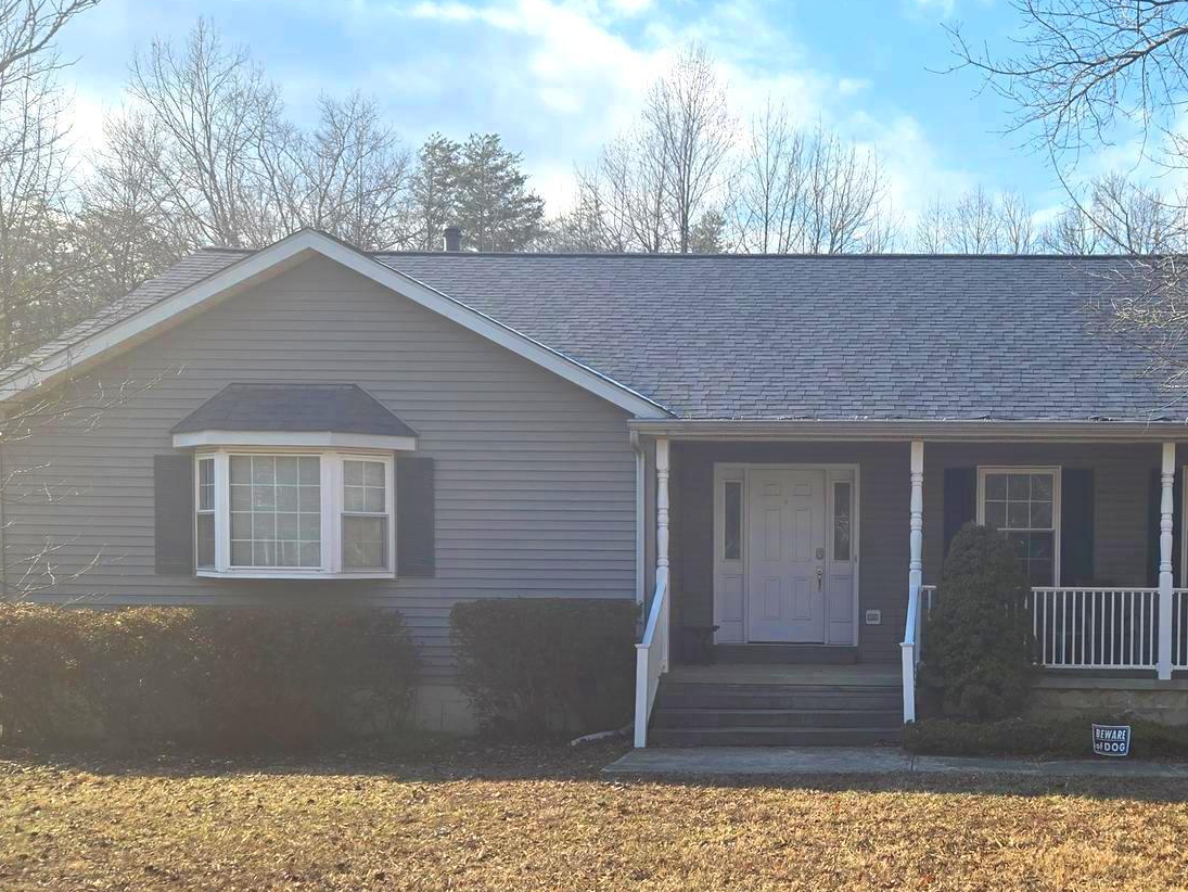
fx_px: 1476
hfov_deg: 42.5
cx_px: 892
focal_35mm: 43
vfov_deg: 33.2
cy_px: 626
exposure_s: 1/1517
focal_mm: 5.4
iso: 25
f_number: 1.8
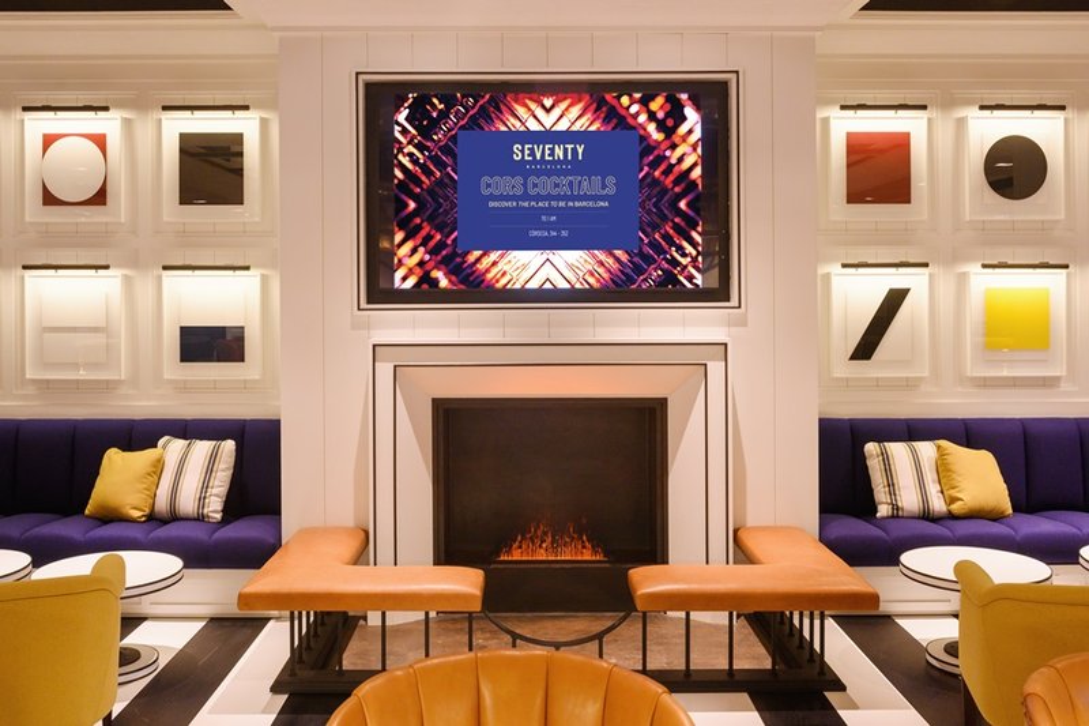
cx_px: 544
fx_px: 937
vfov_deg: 42.3
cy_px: 363
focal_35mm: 31
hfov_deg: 60.3
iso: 640
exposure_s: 1/15
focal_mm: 31
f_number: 7.1
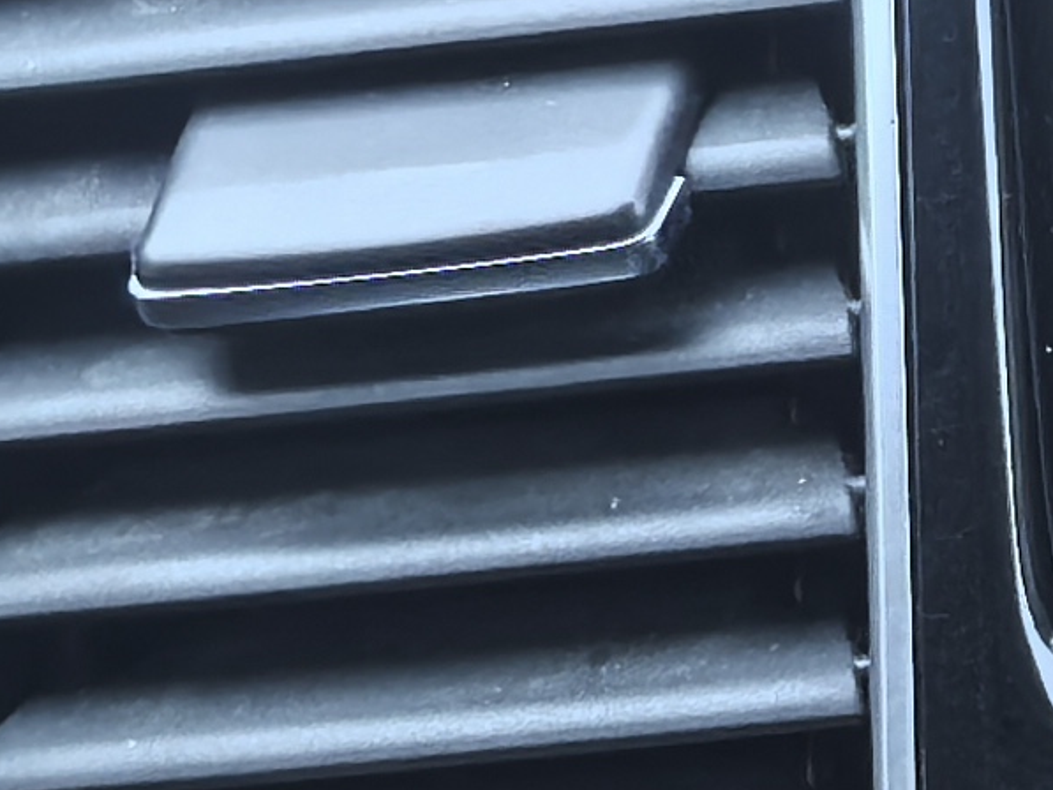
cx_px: 2446
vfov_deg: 8.2
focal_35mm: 181
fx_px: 5507
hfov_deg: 9.8
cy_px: 732
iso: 160
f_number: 2
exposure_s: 1/100
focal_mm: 6.35
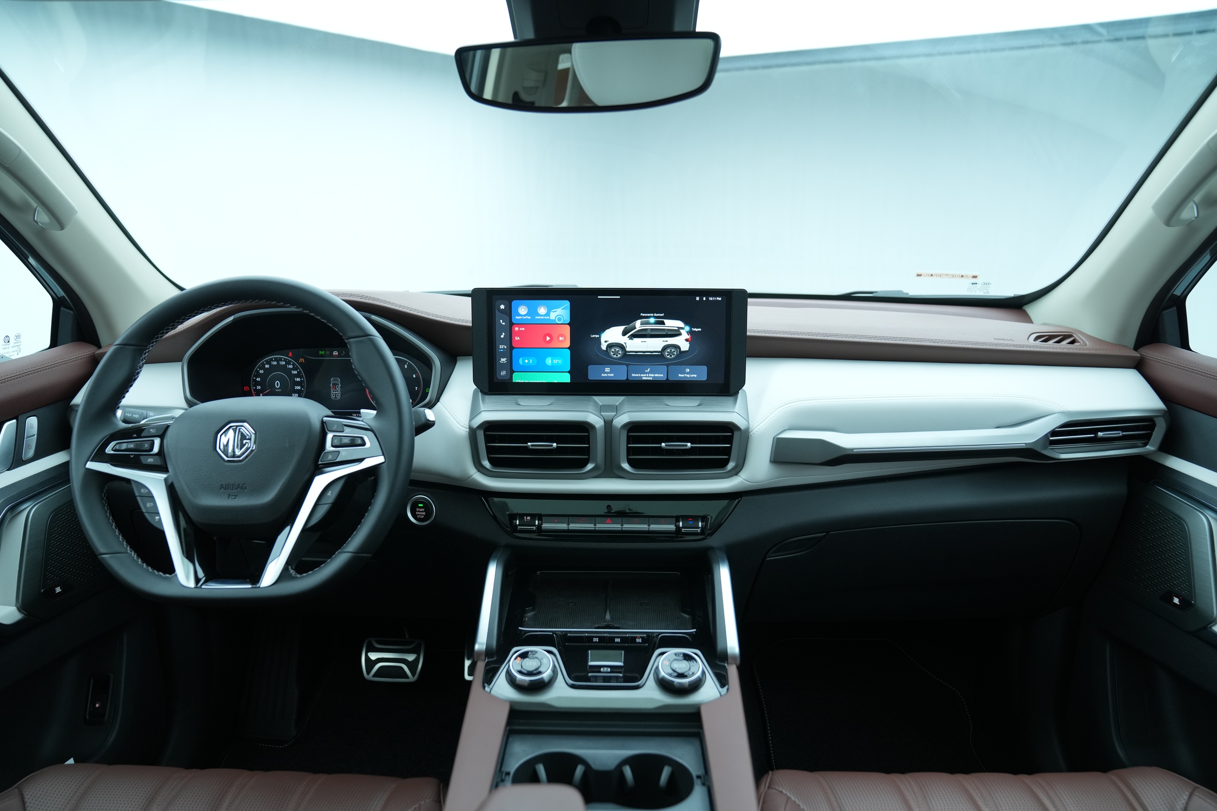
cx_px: 608
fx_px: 811
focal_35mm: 24
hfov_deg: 73.8
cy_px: 406
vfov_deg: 53.1
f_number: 3.2
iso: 640
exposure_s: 1/160
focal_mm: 24
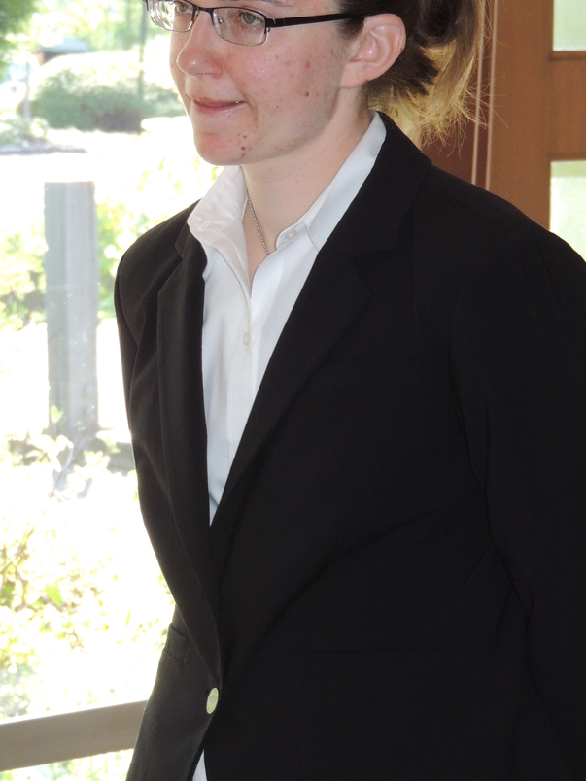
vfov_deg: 10.4
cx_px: 379
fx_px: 4311
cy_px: 428
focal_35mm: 191
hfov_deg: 7.8
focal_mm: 21.4
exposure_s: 1/60
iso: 250
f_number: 4.2
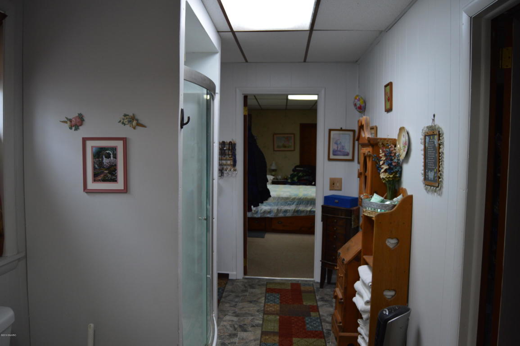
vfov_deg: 47.9
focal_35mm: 27
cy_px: 173
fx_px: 390
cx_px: 260
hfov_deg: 67.4
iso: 400
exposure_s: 1/60
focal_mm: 18
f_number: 3.5
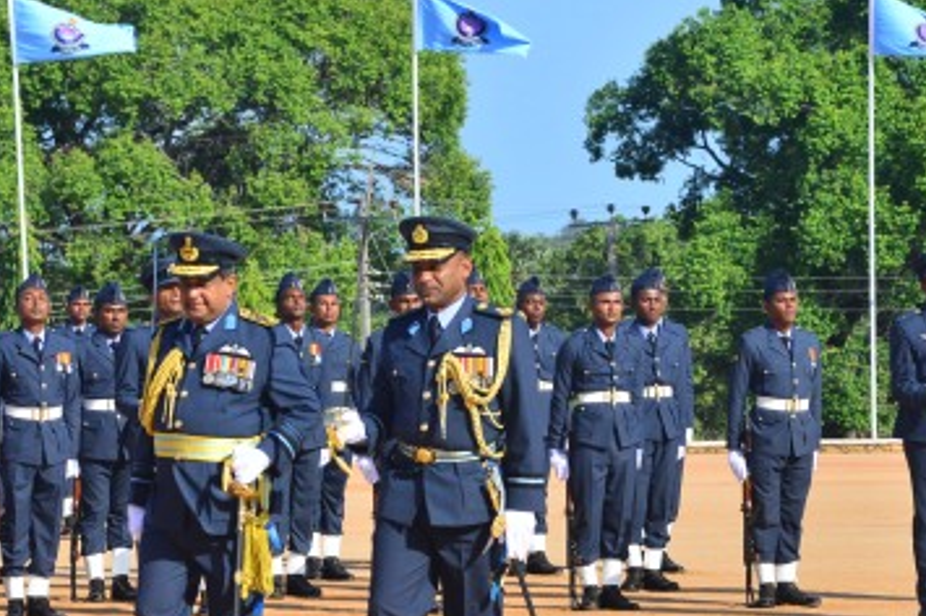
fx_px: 5859
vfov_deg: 6.0
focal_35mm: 228
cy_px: 433
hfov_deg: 9.0
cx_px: 290
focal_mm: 90
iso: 200
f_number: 10
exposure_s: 1/400
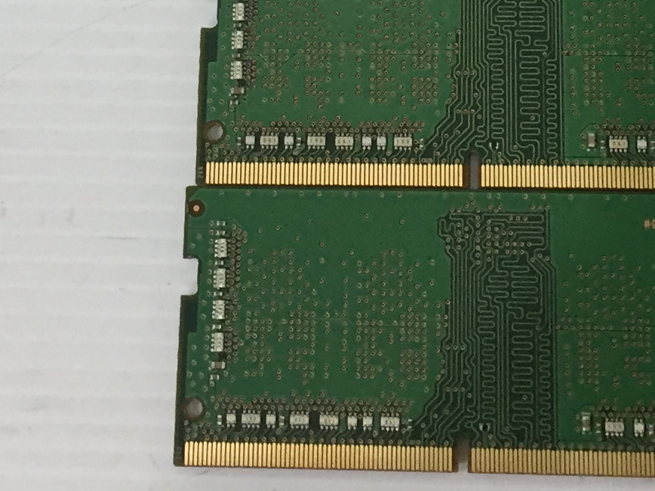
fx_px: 2062
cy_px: -204
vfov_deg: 13.0
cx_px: 333
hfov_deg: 18.0
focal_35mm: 109
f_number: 2.2
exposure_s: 1/33
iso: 64
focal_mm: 4.15
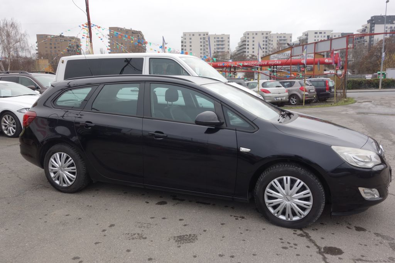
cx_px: 198
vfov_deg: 46.4
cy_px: 132
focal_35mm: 28
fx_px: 307
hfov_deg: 65.5
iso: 125
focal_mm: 10.4
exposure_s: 1/30
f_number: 8
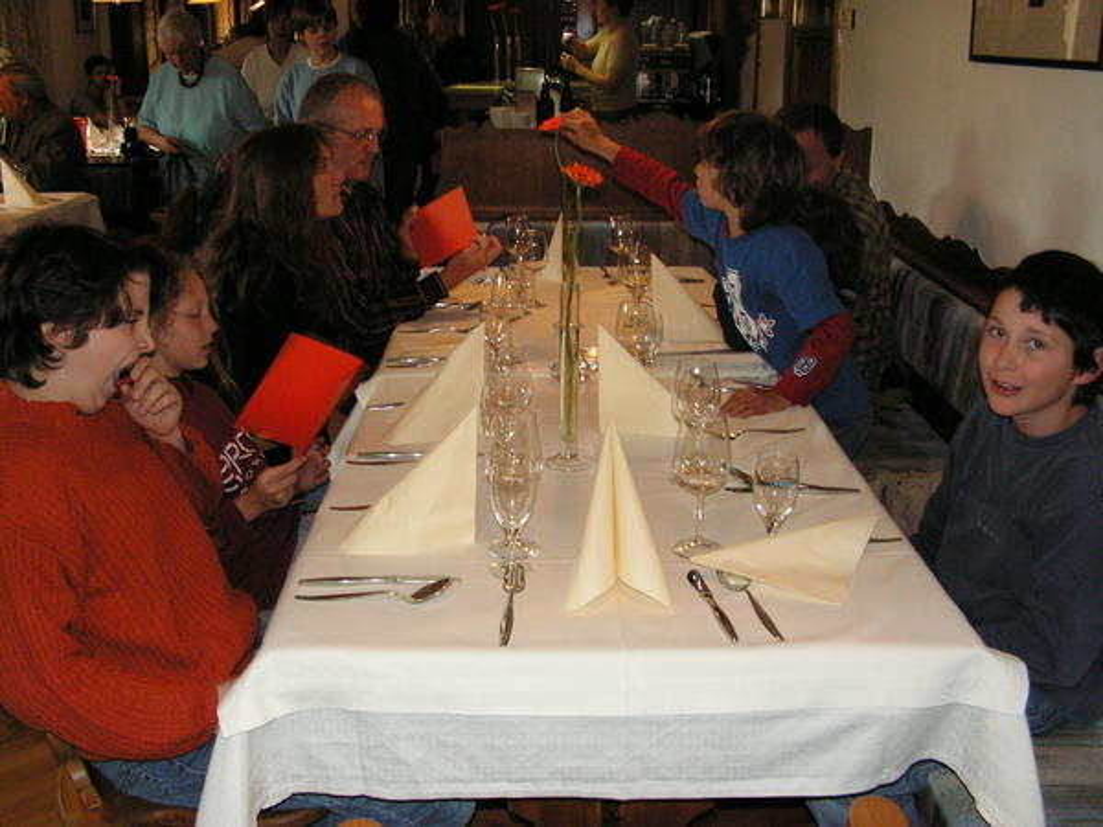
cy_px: 414
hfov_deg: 51.4
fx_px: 1147
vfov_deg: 39.7
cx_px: 552
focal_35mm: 36
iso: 160
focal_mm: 6
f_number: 3.2
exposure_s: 1/40
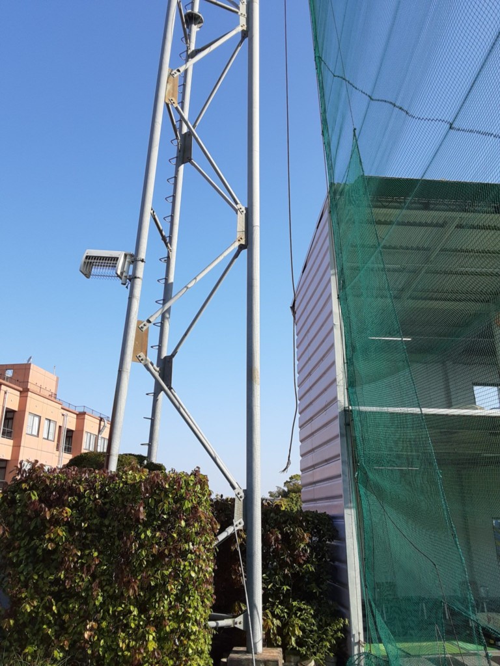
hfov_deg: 51.4
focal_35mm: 27
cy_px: 333
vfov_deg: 65.3
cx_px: 250
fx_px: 520
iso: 40
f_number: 1.9
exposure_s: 1/1208
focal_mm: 2.91
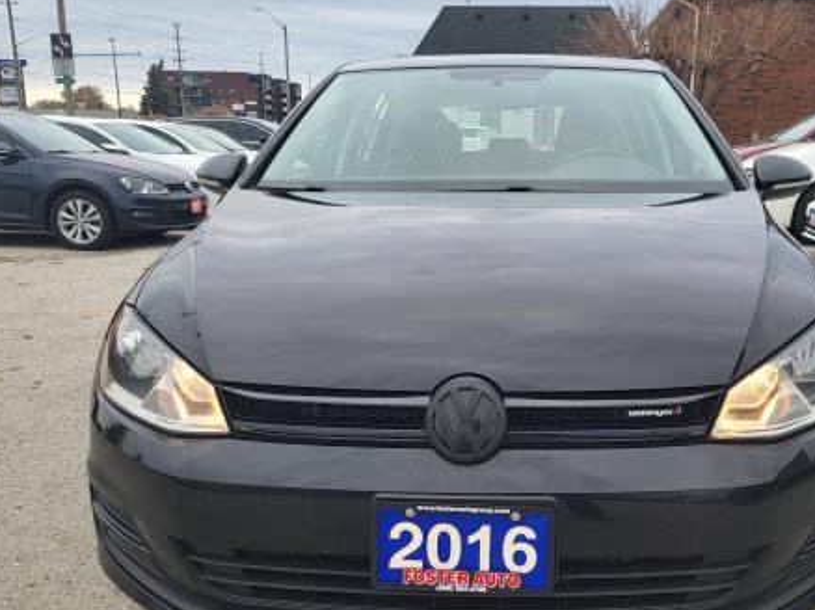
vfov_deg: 37.6
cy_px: 357
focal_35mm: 38
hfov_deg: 48.7
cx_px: 495
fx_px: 894
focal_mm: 5.4
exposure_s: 1/284
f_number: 1.8
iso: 40
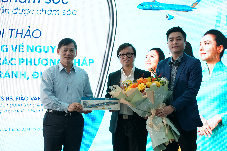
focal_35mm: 70
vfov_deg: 19.5
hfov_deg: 28.8
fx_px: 441
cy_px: 76
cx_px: 114
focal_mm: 70
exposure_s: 1/160
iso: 640
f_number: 4
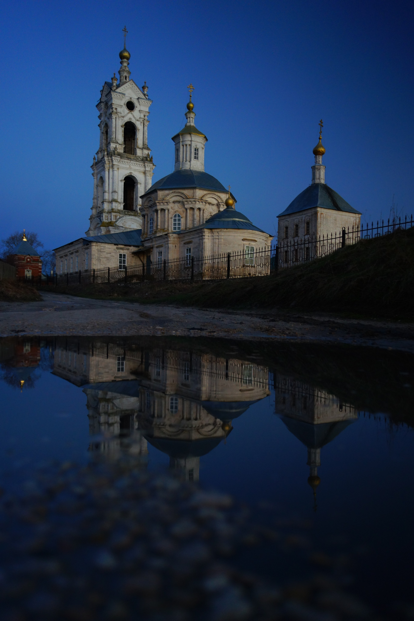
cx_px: 207
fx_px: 483
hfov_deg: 46.4
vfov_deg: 65.5
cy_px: 310
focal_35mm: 28
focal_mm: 28
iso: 800
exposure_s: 1/50
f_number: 3.2
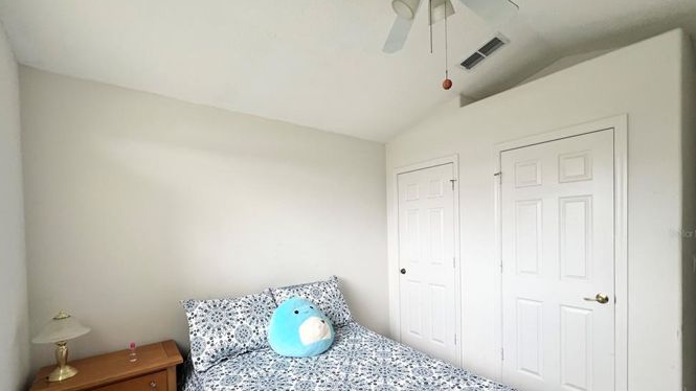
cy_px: 233
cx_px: 344
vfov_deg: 69.9
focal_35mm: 15
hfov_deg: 103.0
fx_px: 277
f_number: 1.8
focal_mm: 1.57
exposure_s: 1/99
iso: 50
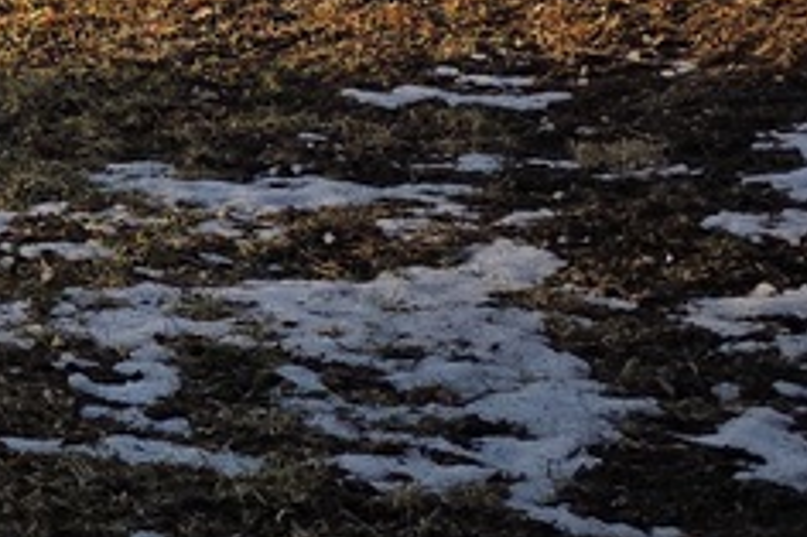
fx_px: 3270
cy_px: -137
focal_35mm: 146
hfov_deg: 12.3
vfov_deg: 9.2
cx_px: -869
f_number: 1.7
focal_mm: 6.3
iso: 12
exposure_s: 1/346
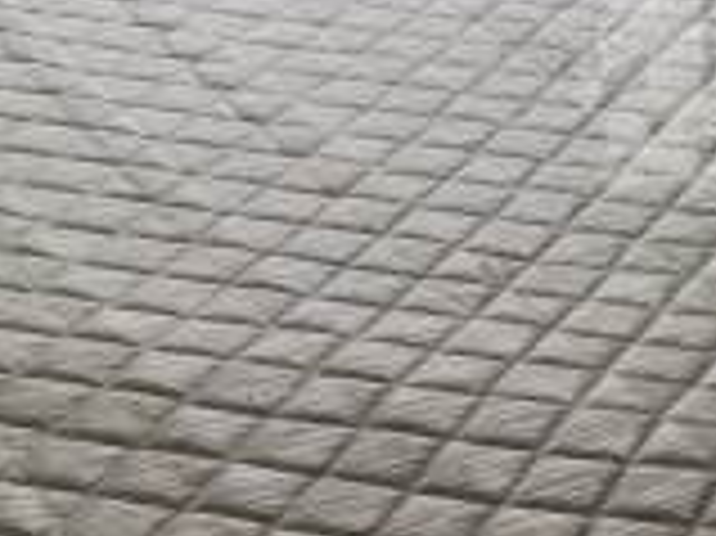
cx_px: 932
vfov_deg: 10.8
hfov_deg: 13.9
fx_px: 2811
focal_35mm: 136
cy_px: 68
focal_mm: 5.56
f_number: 1.6
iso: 100
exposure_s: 1/100
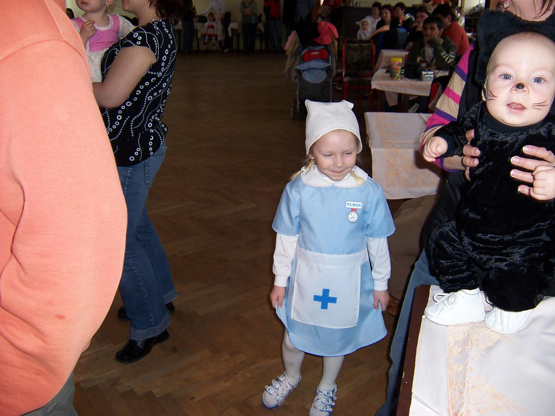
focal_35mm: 33
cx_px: 278
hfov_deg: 55.4
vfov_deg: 42.9
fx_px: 529
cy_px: 208
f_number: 2.8
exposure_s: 1/60
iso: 80
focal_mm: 5.5
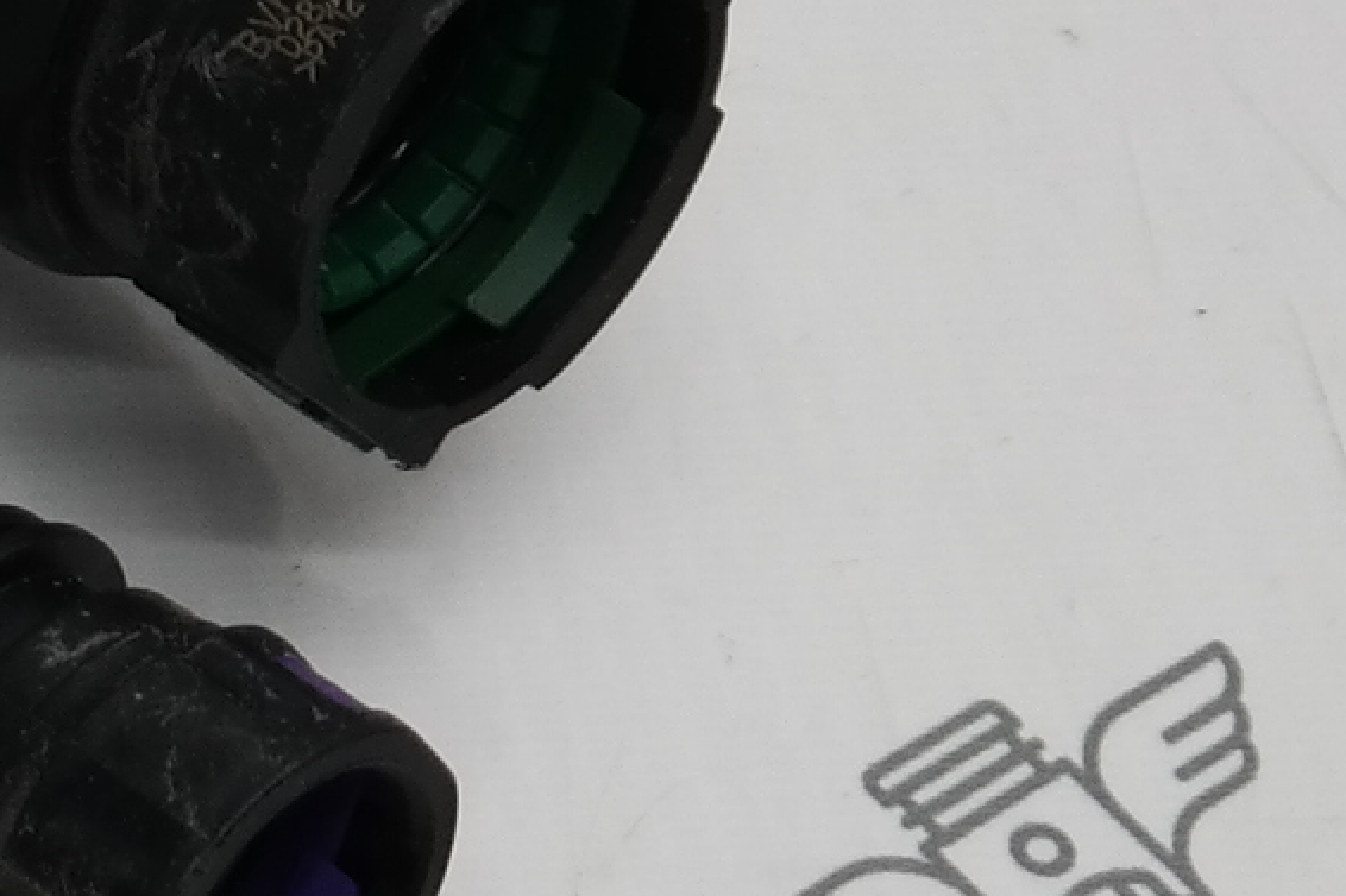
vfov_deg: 5.3
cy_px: -2
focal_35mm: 261
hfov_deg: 7.5
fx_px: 9755
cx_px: -1679
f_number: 4
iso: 200
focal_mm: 25
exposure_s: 1/100
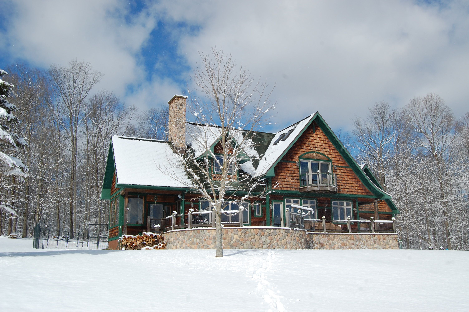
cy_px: 156
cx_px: 234
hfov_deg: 55.1
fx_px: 449
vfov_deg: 38.3
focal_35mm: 34
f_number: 11
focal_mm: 23
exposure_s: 1/500
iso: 200
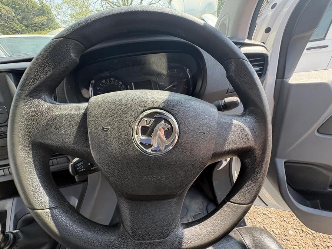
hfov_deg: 102.1
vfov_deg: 85.7
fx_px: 134
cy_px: 124
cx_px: 166
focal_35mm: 14
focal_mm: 2.22
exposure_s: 1/154
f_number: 2.2
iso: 64
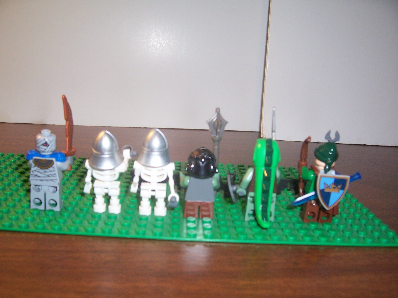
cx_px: 199
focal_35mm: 34
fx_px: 391
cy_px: 149
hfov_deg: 54.0
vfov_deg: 41.8
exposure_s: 1/60
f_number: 2.7
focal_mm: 5.6
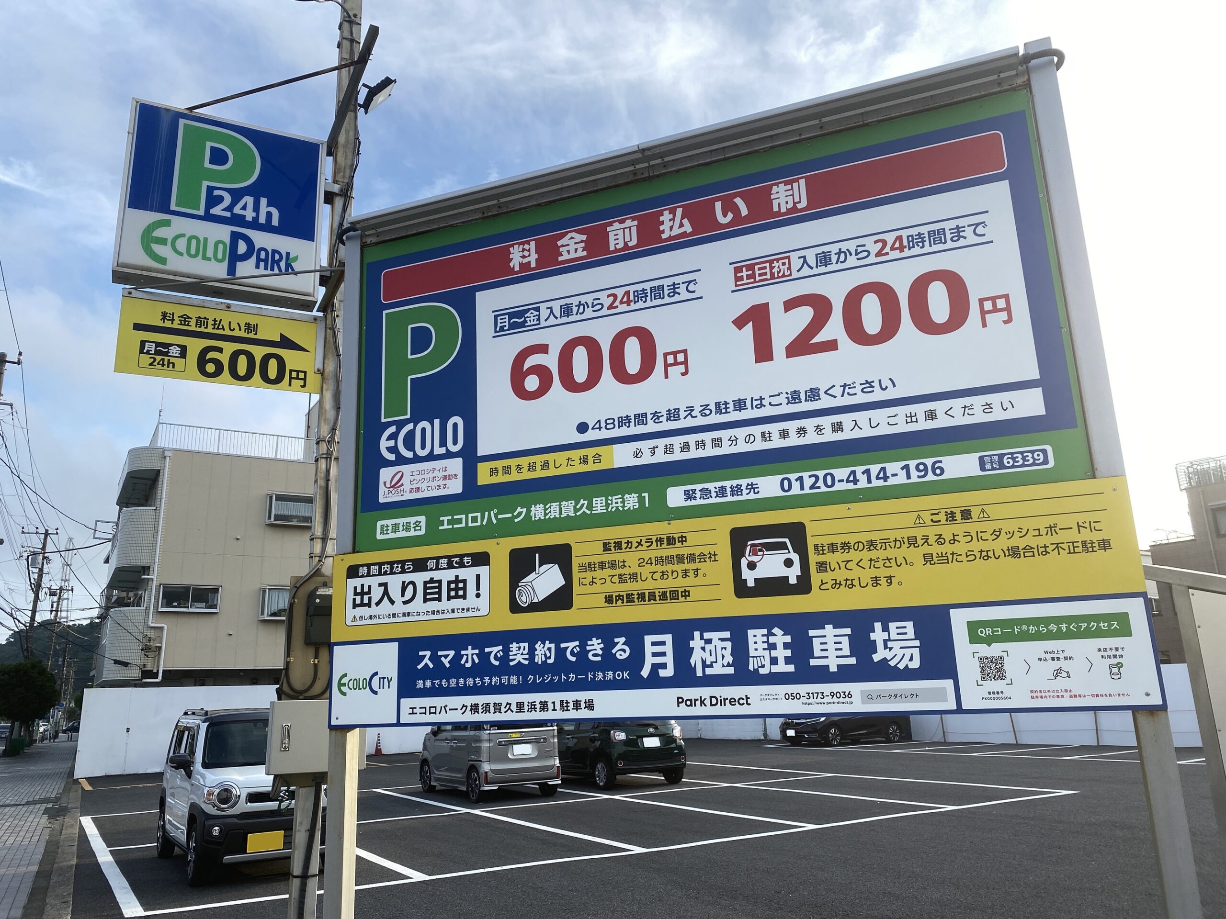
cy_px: 460
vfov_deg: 53.1
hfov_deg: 67.3
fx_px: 921
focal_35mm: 26
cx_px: 613
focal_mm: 4.25
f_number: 1.8
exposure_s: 1/1258
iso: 32
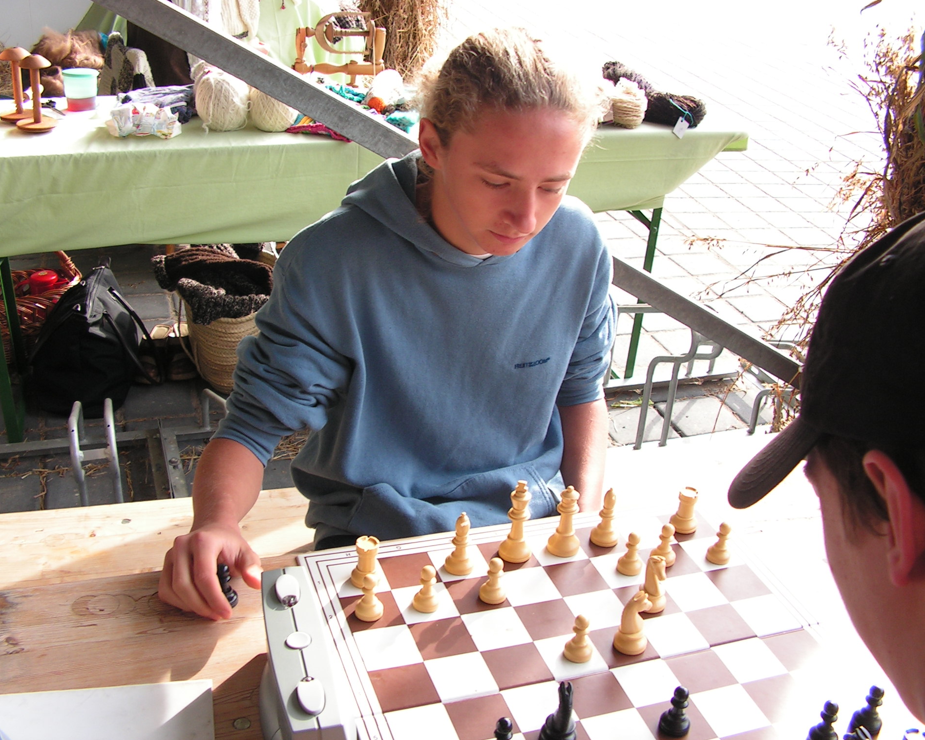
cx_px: 435
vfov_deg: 39.2
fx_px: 1040
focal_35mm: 38
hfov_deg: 47.9
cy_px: 366
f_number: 3.2
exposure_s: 1/80
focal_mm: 6
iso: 64
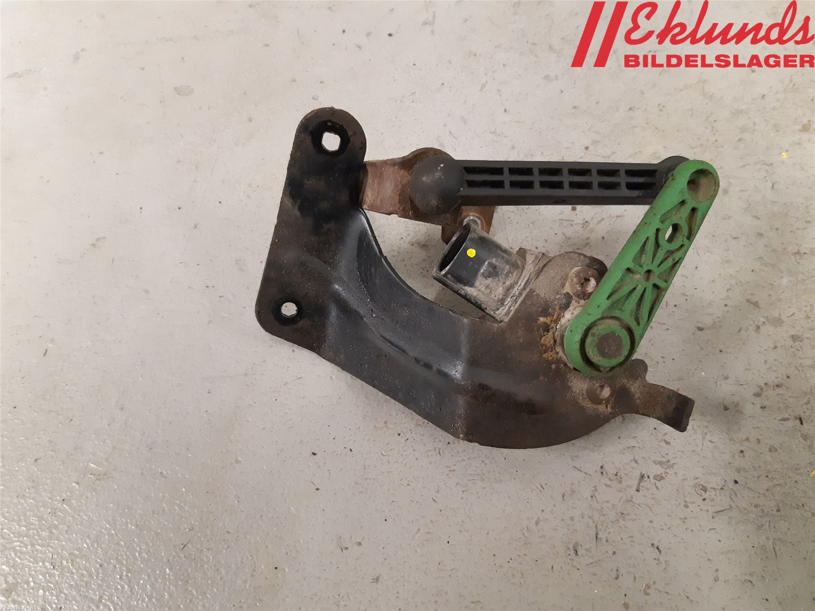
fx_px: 612
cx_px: 408
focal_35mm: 26
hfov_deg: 67.3
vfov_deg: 53.1
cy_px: 306
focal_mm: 3.93
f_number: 1.7
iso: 320
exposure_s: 1/50
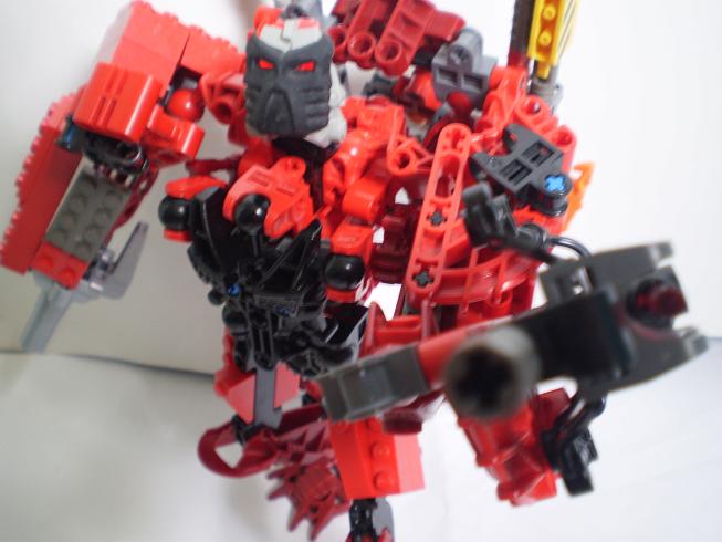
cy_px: 271
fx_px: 876
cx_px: 361
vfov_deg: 34.4
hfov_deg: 44.8
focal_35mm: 42
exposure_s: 1/2
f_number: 3.5
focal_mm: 7.4
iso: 125
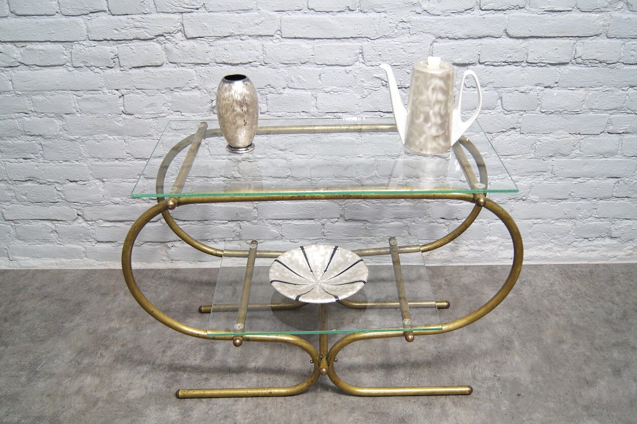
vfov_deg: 36.8
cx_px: 318
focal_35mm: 36
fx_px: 637
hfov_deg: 53.2
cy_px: 212
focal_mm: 24
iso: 400
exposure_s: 1/40
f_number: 4
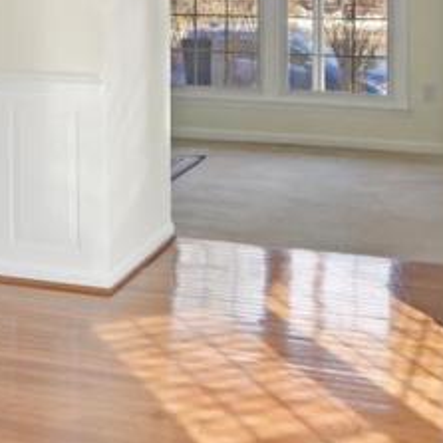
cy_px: -32
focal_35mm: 77
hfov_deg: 21.8
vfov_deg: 21.4
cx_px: 18
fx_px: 1115
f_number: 8
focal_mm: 14
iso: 100
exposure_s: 1/30
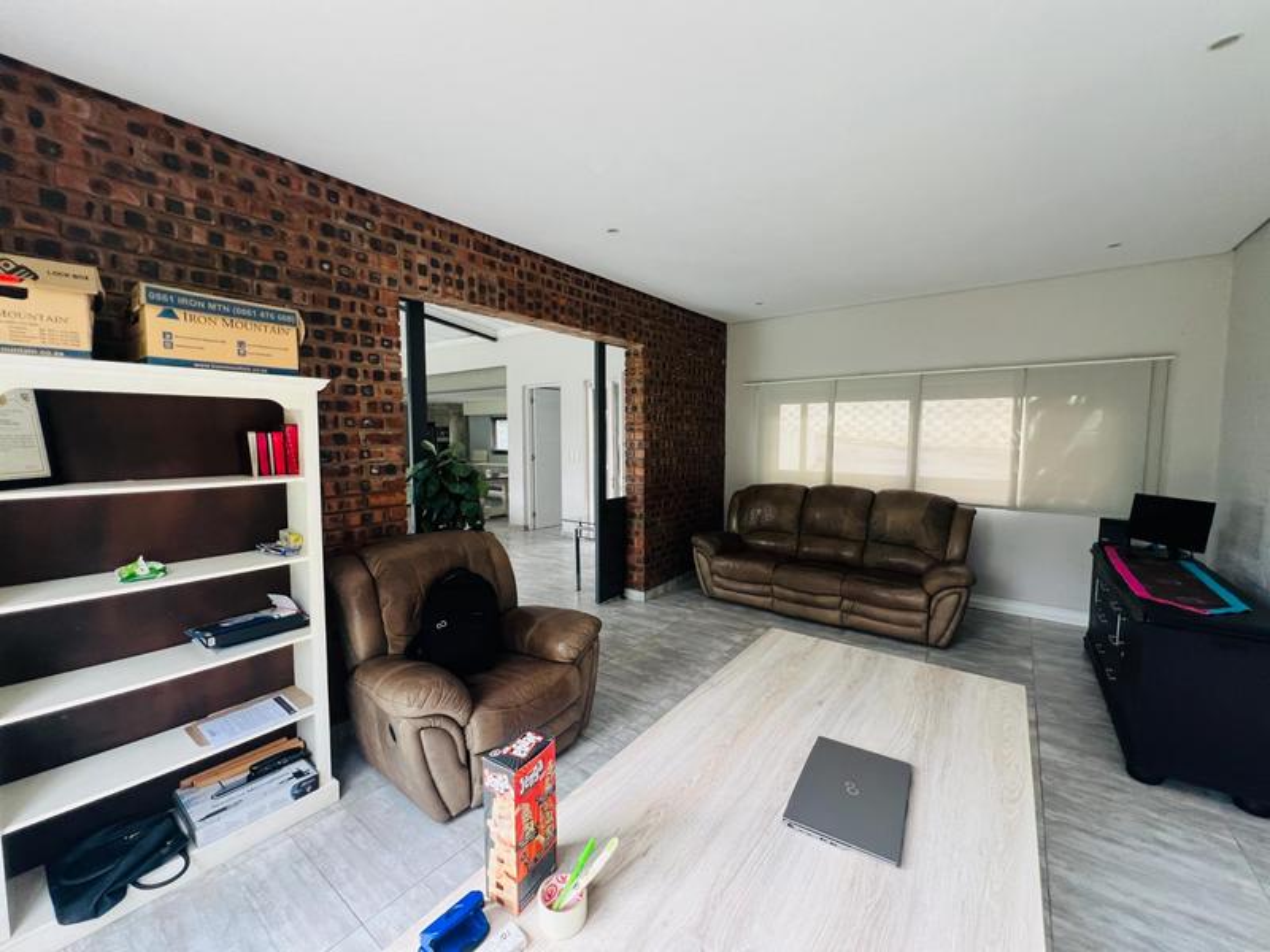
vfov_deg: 89.9
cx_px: 635
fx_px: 477
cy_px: 476
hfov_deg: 106.2
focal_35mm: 13
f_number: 1.8
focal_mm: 1.57
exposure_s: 1/60
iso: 250
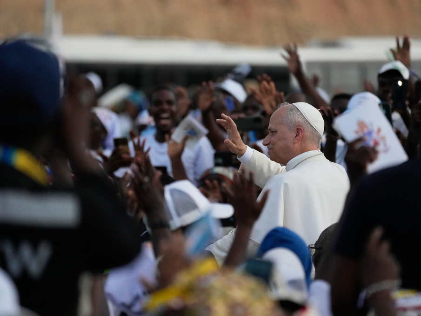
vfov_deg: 3.4
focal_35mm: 435
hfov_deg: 4.6
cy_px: 158
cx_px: 223
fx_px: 5291
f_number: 5.6
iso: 3200
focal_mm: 400
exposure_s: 1/10000
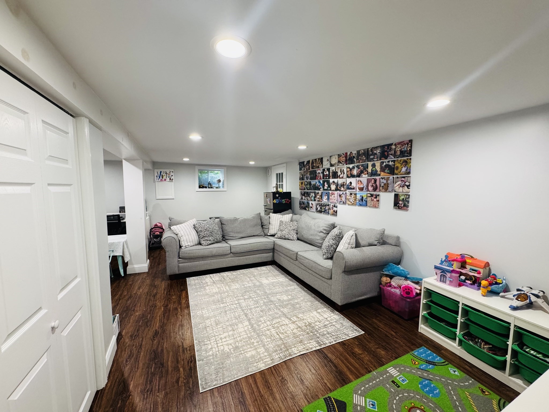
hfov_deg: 102.1
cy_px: 206
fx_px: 222
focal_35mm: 14
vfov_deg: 85.7
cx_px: 274
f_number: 2.2
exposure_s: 1/60
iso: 250
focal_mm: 2.22
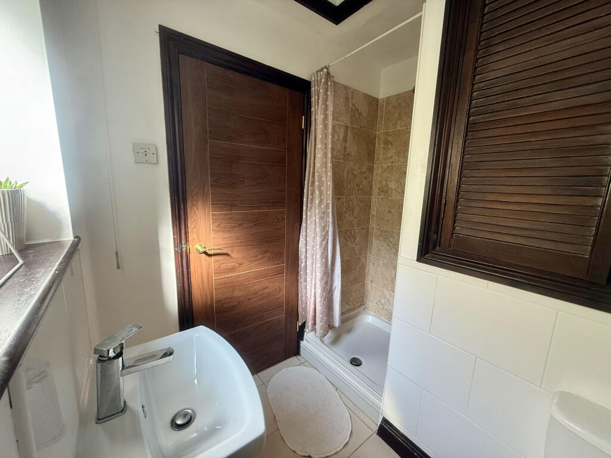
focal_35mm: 14
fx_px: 247
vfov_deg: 85.7
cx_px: 306
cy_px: 229
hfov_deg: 102.1
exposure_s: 1/99
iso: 320
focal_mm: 2.22
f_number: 2.2
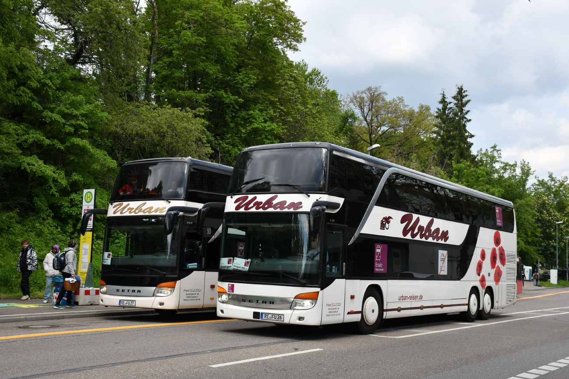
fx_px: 711
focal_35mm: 45
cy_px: 190
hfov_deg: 43.6
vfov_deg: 29.9
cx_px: 284
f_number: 5.6
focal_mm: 30
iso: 400
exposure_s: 1/1600
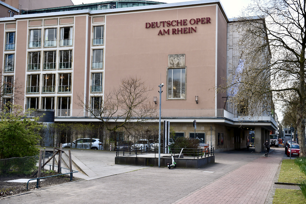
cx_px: 153
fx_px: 408
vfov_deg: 28.1
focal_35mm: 48
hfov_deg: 41.1
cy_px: 102
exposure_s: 1/8000
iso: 1000
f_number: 3.2
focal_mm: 48
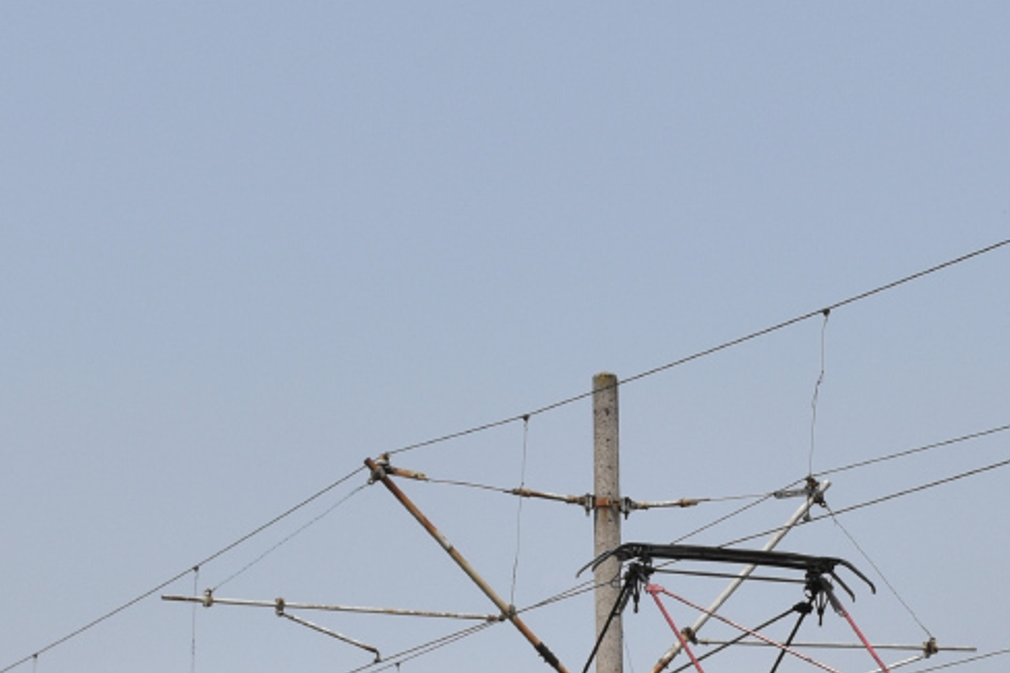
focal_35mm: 128
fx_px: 3590
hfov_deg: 16.0
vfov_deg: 10.5
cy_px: 869
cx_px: 590
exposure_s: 1/800
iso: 200
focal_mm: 32
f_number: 8
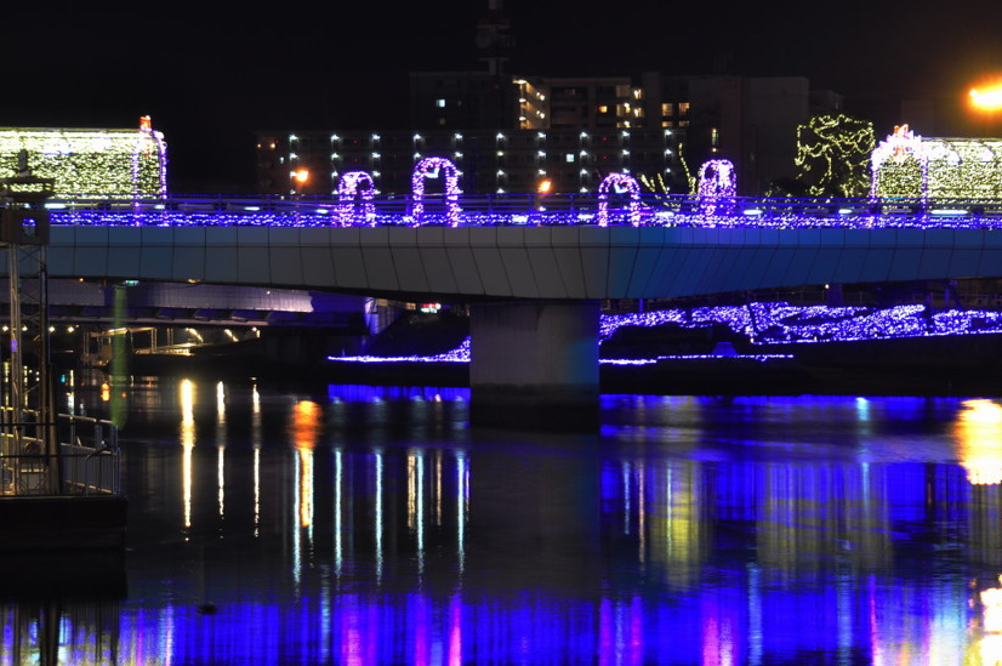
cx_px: 525
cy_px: 370
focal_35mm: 145
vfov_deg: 9.4
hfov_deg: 14.2
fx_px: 4032
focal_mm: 78
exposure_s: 4
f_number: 10
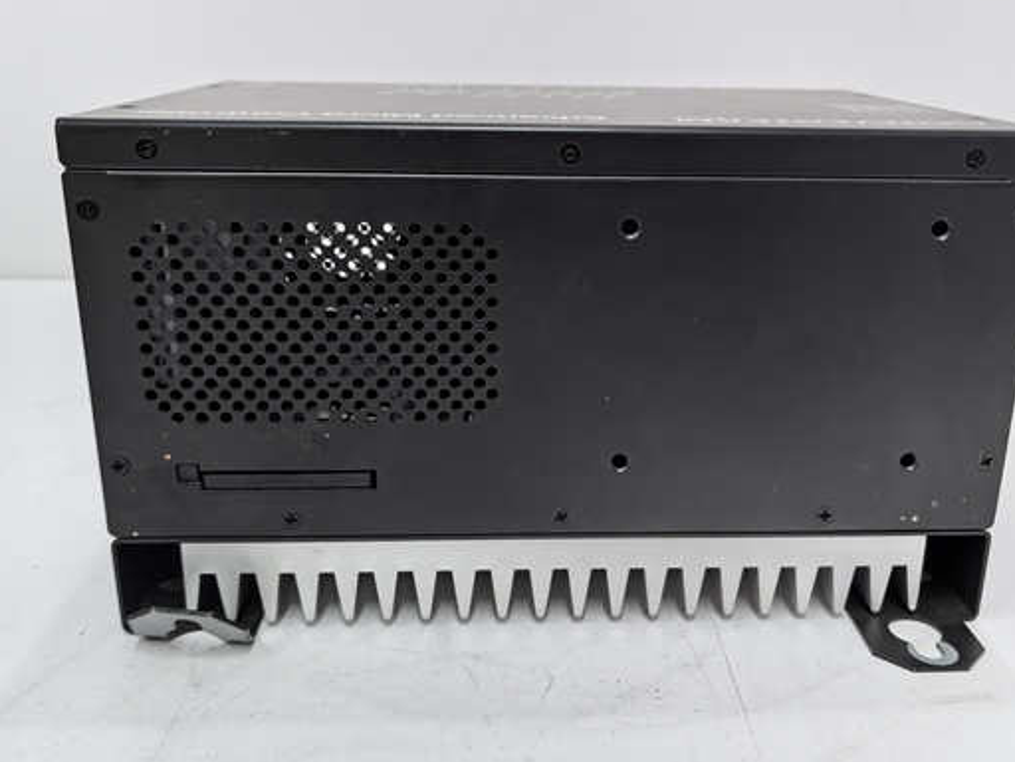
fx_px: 997
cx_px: 543
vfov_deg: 41.8
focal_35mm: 34
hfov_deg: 53.9
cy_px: 351
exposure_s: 1/100
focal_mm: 5.75
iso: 160
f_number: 2
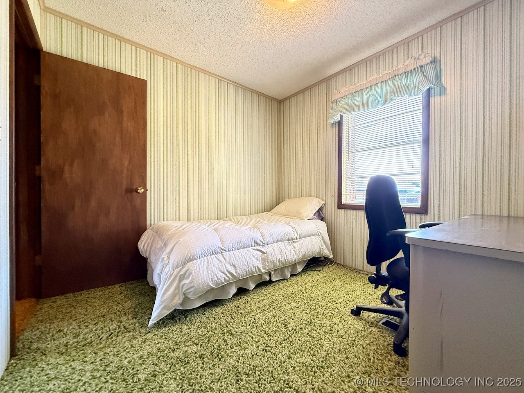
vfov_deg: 85.7
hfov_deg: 102.1
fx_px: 212
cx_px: 262
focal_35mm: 14
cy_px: 196
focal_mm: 2.22
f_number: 2.2
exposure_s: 1/60
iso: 500
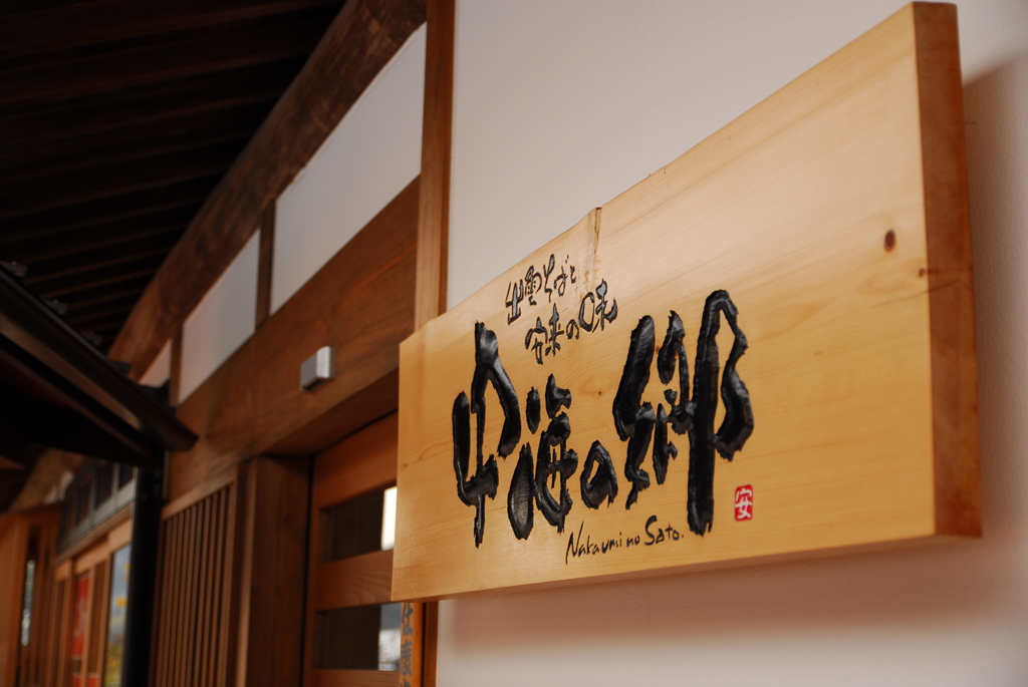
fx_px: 1458
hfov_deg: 38.8
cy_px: 344
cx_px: 514
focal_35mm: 51
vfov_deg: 26.5
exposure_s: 1/125
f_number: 2.8
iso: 100
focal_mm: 34
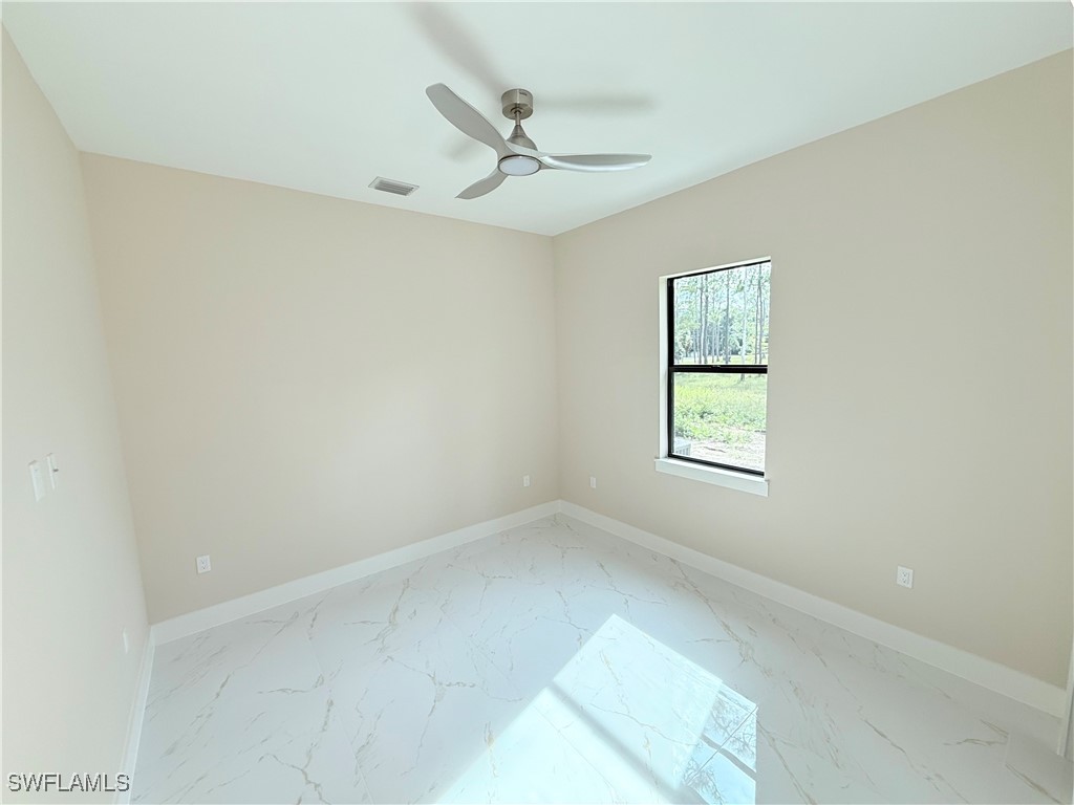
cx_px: 537
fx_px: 434
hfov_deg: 102.1
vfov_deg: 85.7
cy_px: 402
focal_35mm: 14
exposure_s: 1/165
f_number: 2.2
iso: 64
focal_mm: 2.22
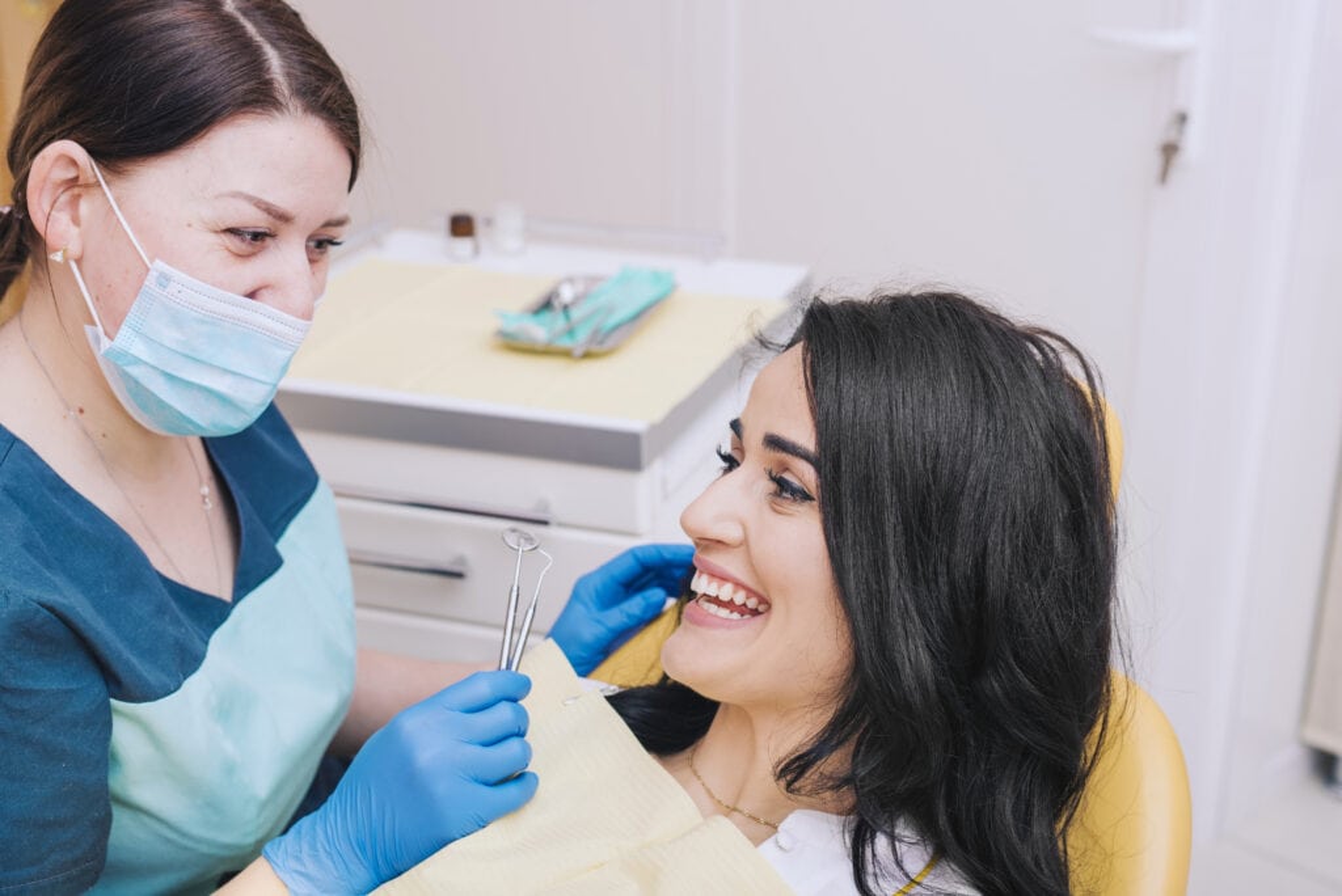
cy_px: 448
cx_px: 671
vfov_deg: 27.0
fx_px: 1865
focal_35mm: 50
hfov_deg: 39.6
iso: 320
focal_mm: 50
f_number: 4.5
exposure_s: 1/160
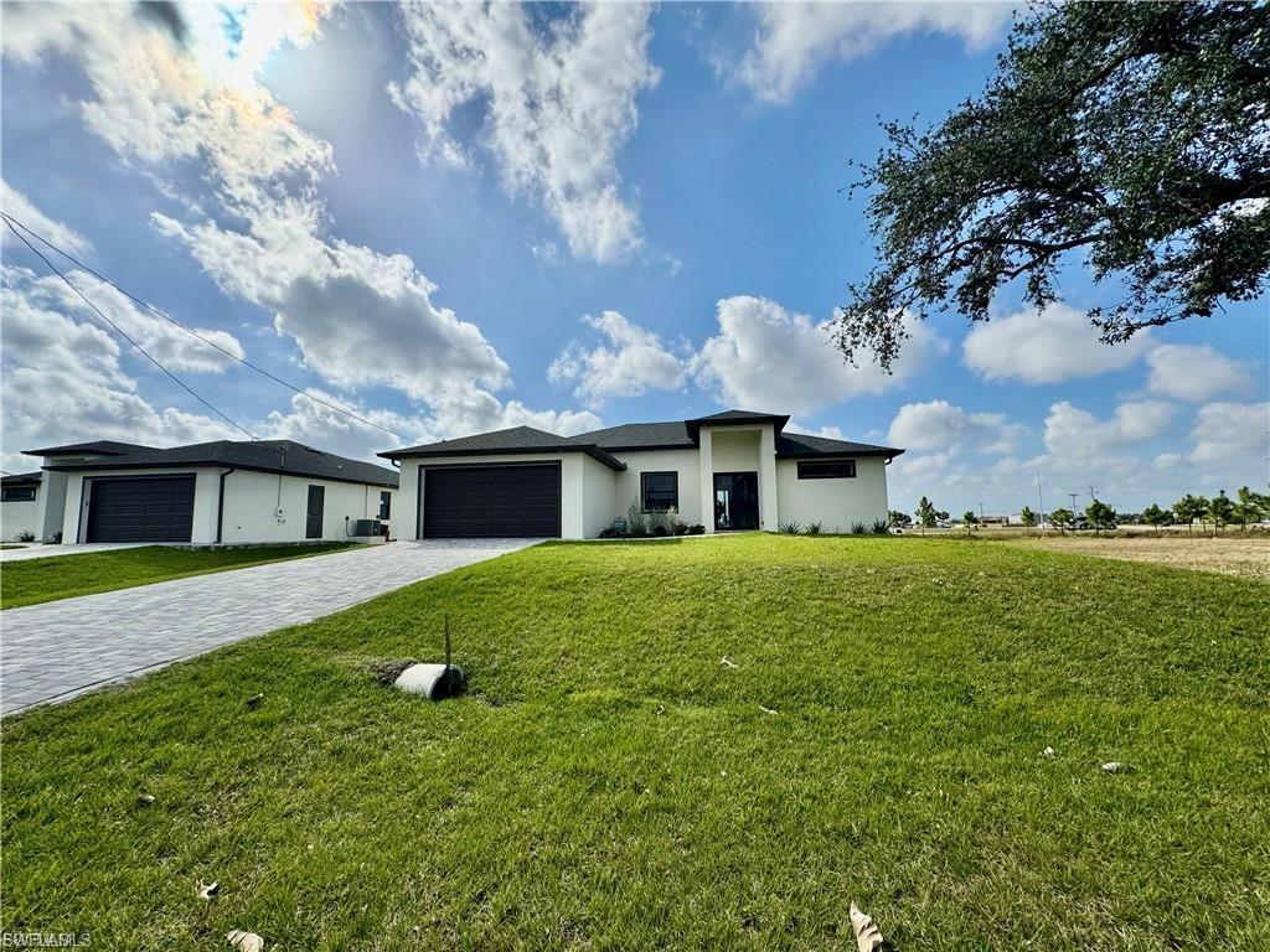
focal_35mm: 14
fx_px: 514
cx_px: 635
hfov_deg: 102.1
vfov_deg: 85.7
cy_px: 476
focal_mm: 2.22
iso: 40
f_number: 2.2
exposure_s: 1/4132
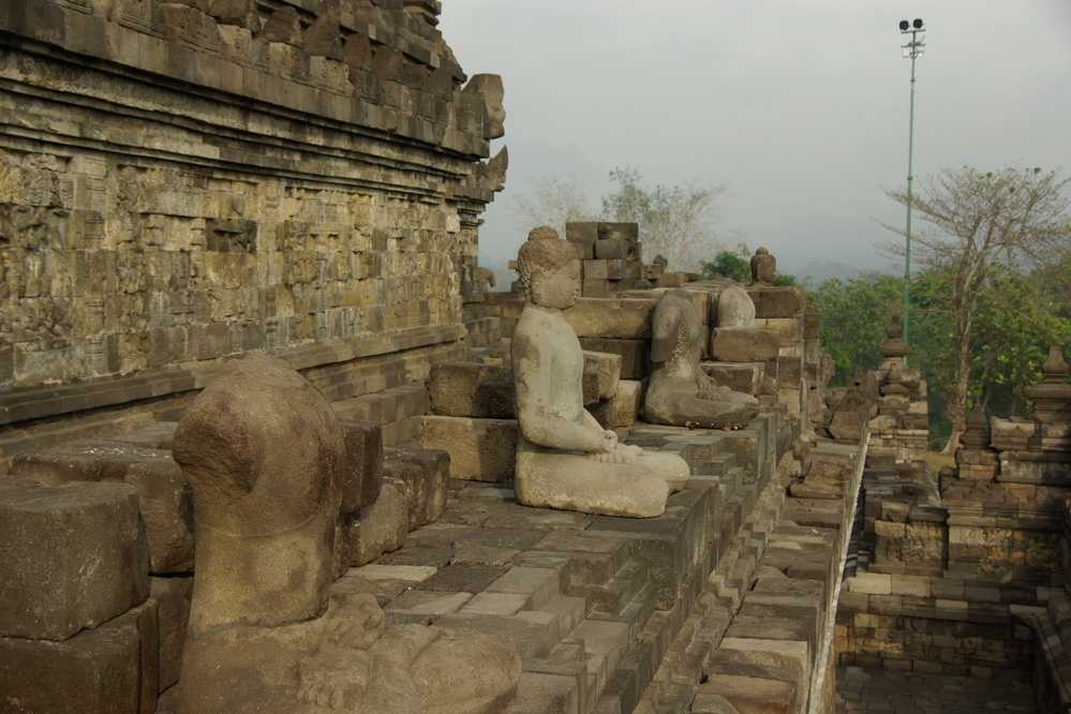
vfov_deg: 25.8
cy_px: 357
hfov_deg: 37.9
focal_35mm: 52
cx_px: 536
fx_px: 1562
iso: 100
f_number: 6.7
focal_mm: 35
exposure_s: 1/125
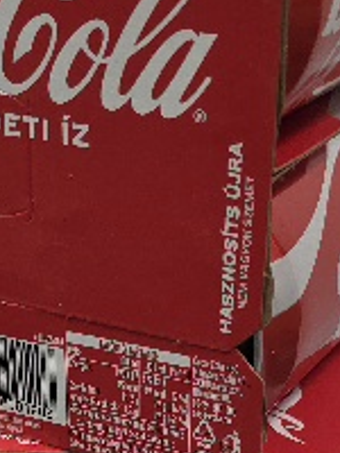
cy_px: 494
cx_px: 127
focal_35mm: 92
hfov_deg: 16.0
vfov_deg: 20.4
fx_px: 1205
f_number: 1.7
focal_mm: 6.3
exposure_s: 1/101
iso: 400
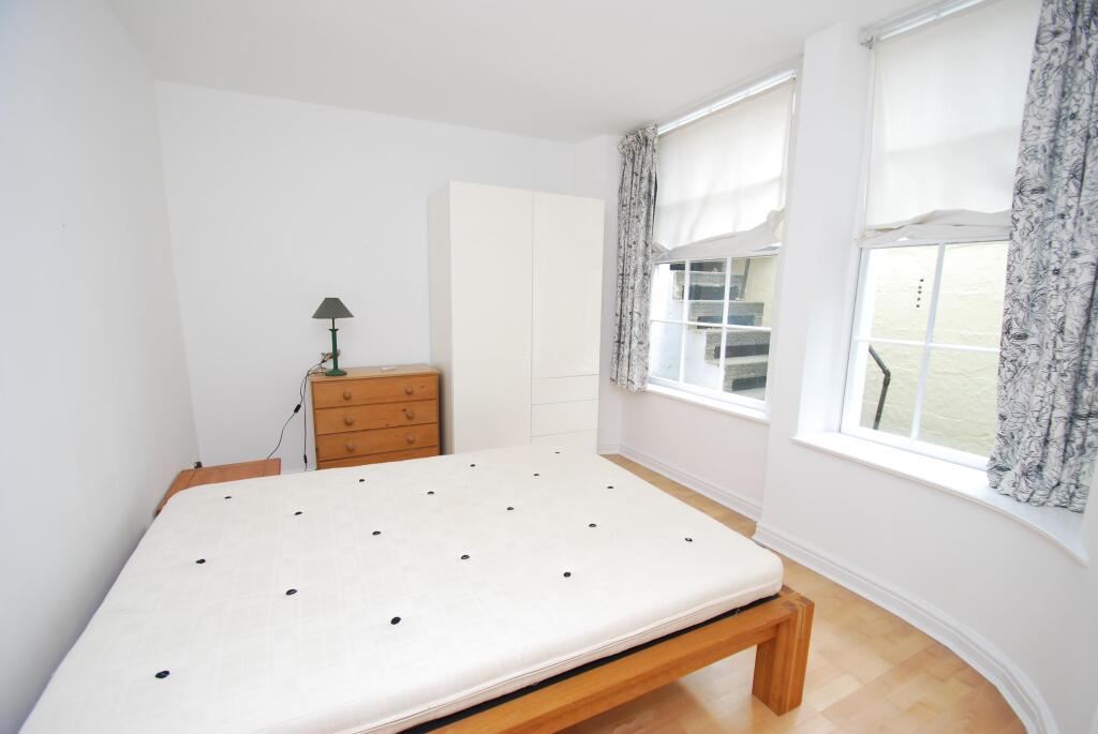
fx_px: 458
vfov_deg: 77.5
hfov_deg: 100.3
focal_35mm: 15
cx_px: 549
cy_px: 367
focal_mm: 10
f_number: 3.5
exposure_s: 1/40
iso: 200
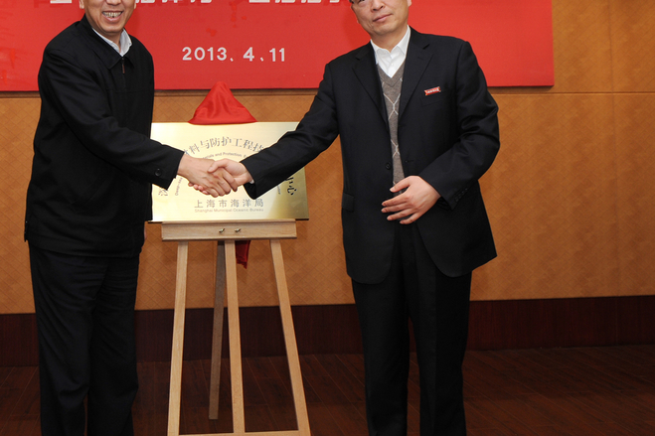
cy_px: 124
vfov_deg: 30.1
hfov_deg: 43.7
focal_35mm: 44
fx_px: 800
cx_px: 206
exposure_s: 1/60
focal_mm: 29
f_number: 8
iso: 800
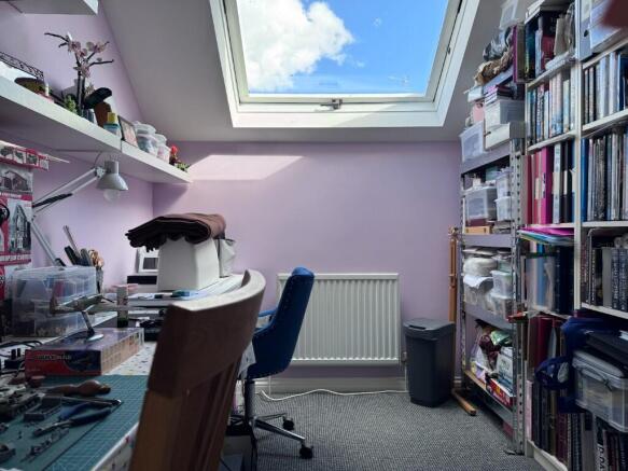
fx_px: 435
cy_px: 236
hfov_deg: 71.6
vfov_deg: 56.8
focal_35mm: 24
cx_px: 314
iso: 80
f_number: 1.78
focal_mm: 6.76
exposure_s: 1/368
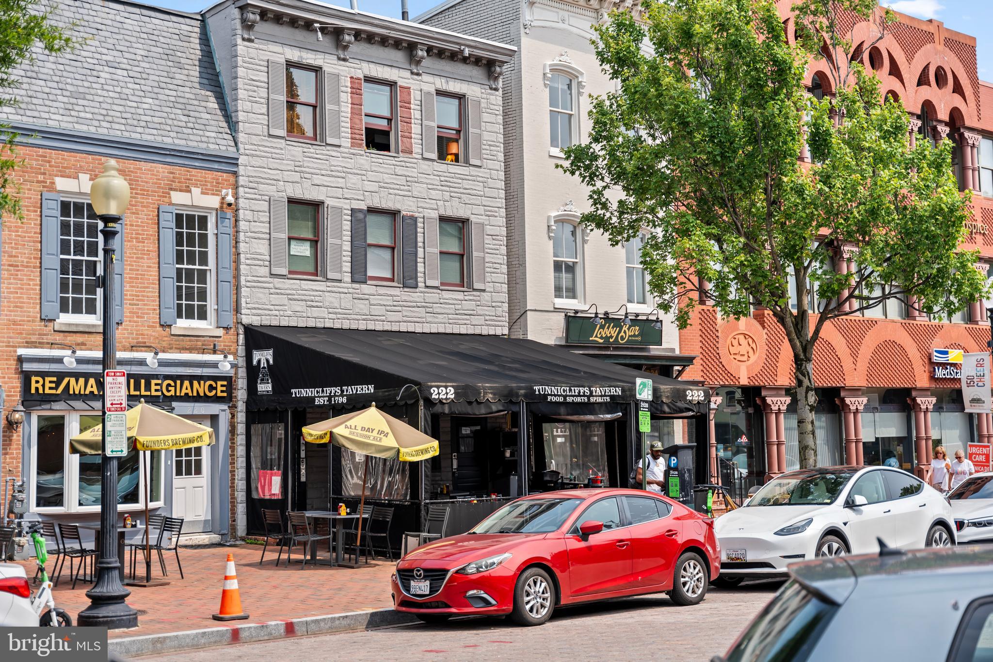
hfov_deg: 38.0
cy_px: 331
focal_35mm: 52
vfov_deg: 25.8
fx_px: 1442
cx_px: 496
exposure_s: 1/1600
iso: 100
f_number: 2.8
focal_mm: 52.3
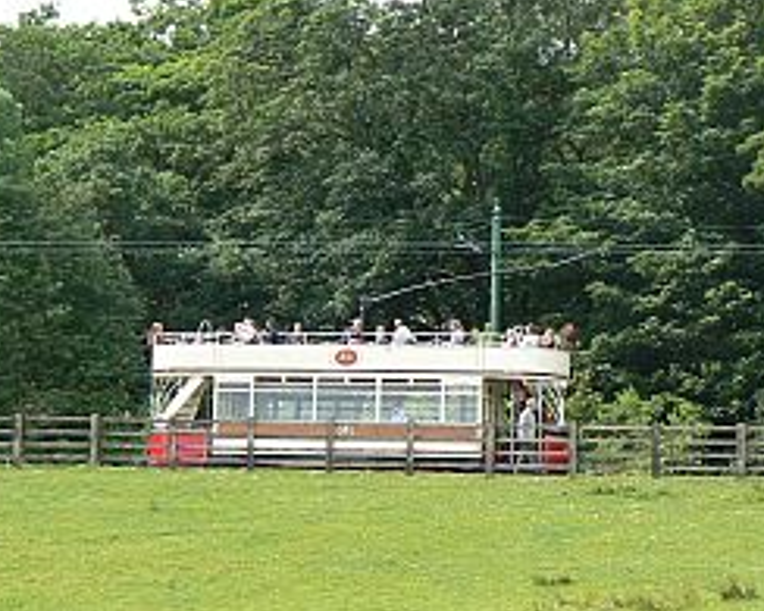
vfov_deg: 8.3
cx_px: 316
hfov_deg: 10.3
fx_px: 4227
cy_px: 395
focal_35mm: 187
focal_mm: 21.6
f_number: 5.6
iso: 80
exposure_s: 1/200
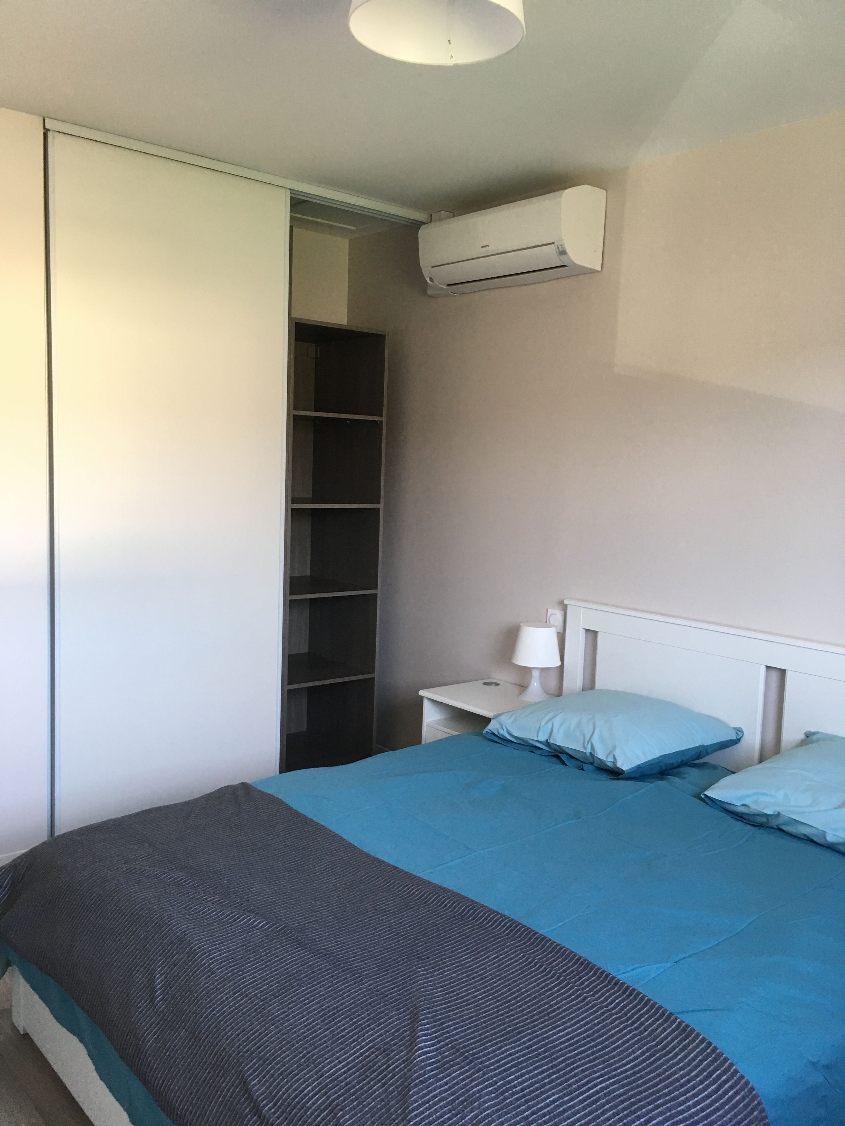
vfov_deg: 61.7
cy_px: 563
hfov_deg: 48.2
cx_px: 422
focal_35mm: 29
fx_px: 944
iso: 50
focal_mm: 4.15
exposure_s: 1/33
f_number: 2.2
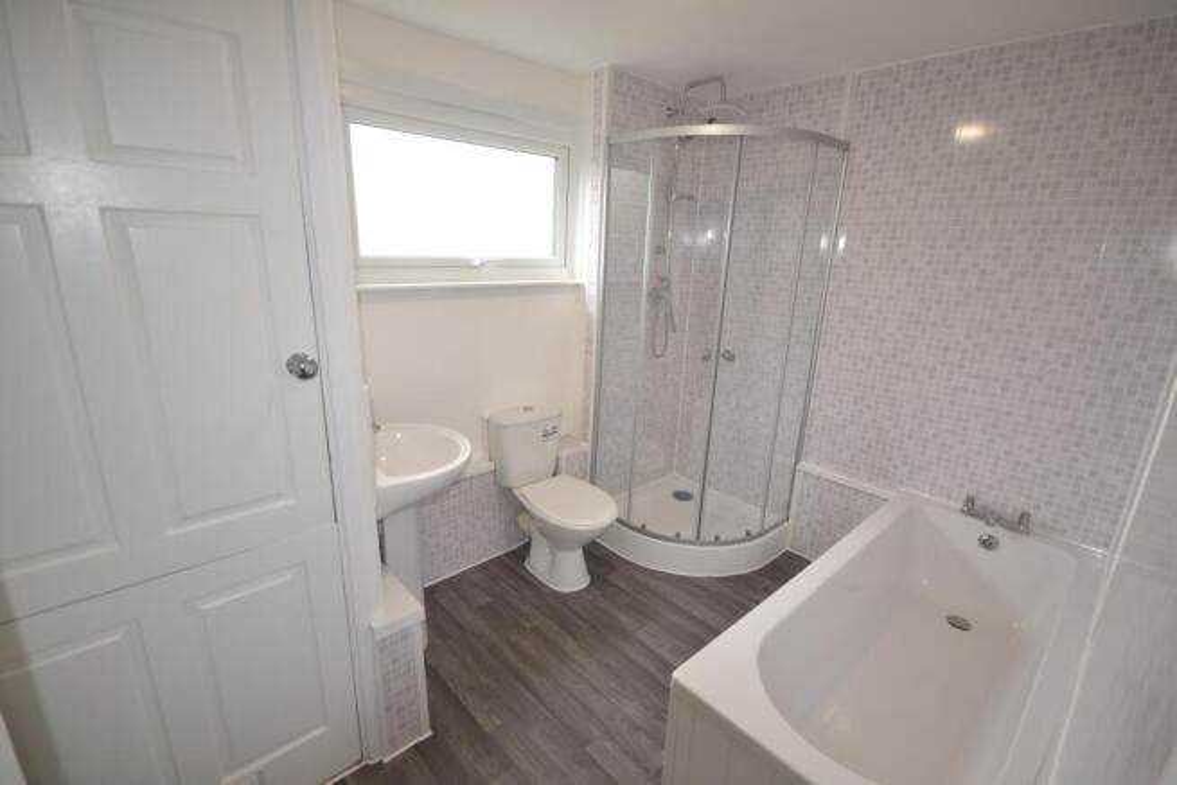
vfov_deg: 77.4
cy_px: 392
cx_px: 588
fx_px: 490
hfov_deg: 100.4
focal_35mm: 15
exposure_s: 1/100
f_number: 4
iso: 400
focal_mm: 10
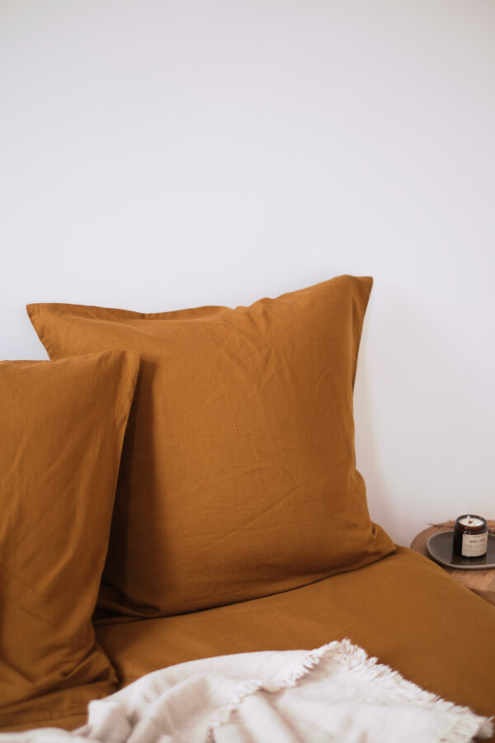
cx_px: 248
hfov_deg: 25.5
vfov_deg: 37.5
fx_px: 1093
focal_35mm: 53
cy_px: 372
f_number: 1.8
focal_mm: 35
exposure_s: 1/52
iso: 160
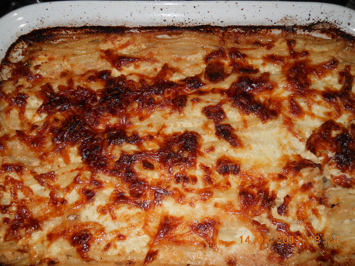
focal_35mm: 41
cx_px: 178
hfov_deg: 45.8
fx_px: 421
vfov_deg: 35.1
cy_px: 133
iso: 80
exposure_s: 1/30
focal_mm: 6.72
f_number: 5.5
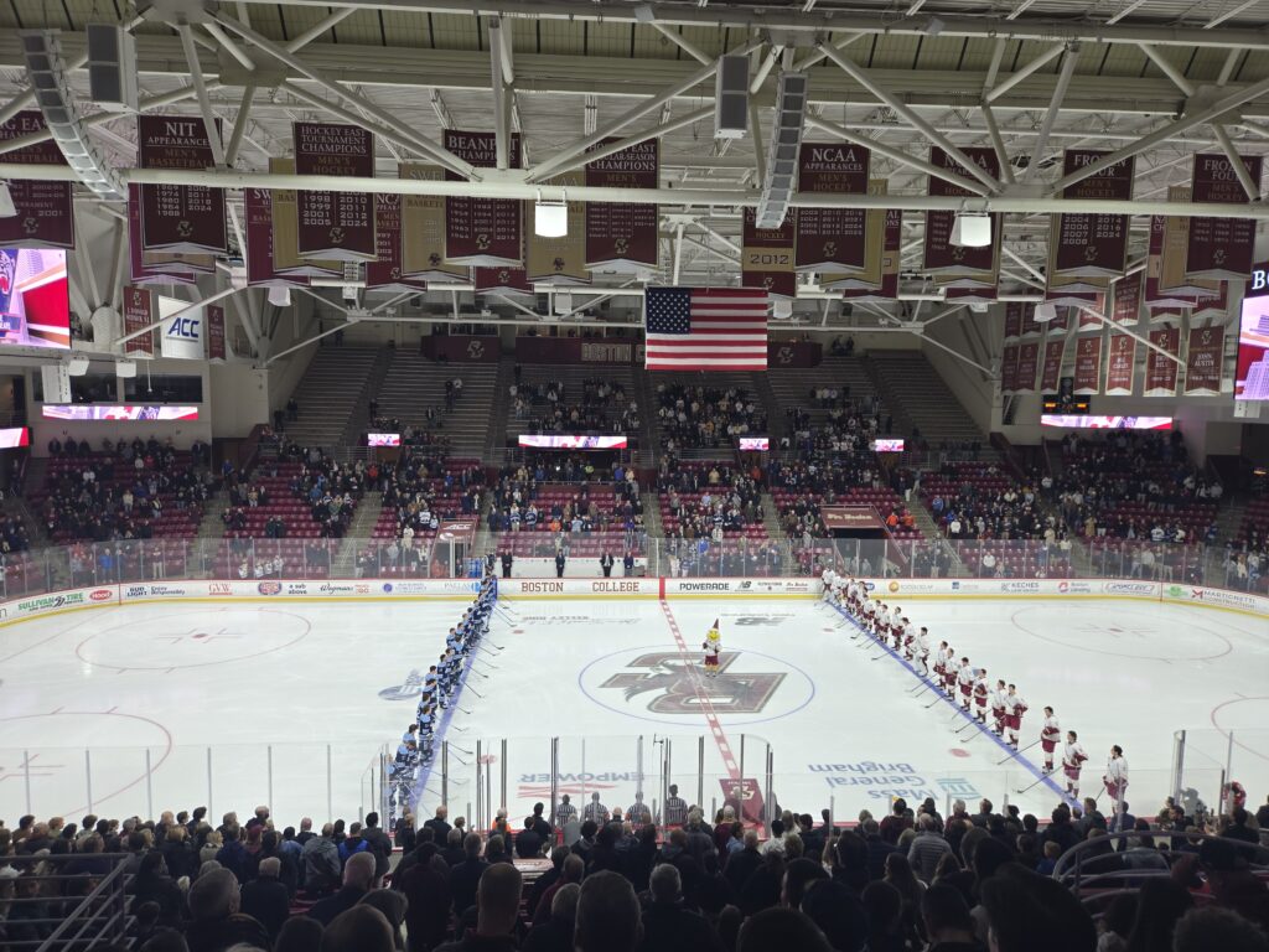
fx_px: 843
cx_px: 634
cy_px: 476
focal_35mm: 23
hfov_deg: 73.9
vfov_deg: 58.9
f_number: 1.8
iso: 80
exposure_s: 1/180
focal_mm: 5.4
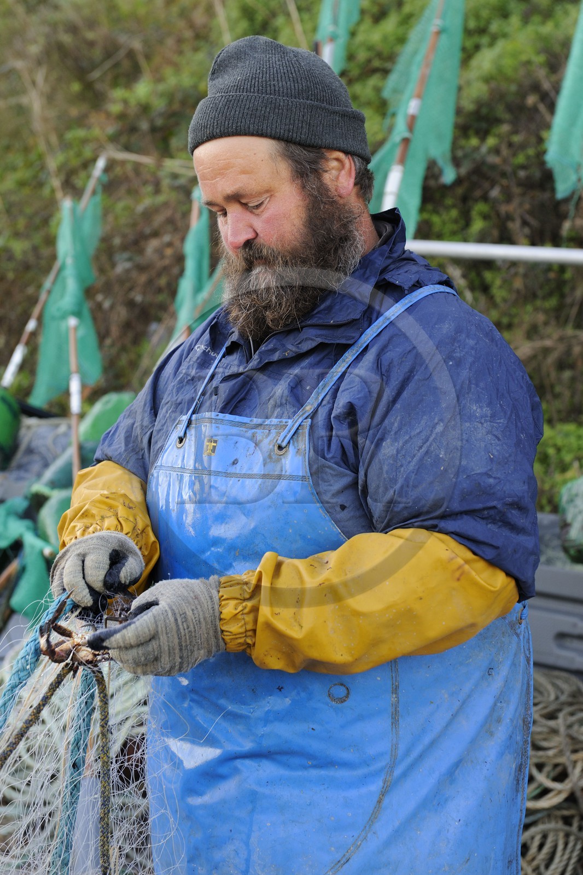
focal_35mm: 70
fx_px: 1701
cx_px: 292
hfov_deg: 19.4
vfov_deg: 28.8
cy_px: 438
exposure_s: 1/160
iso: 800
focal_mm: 70
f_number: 5
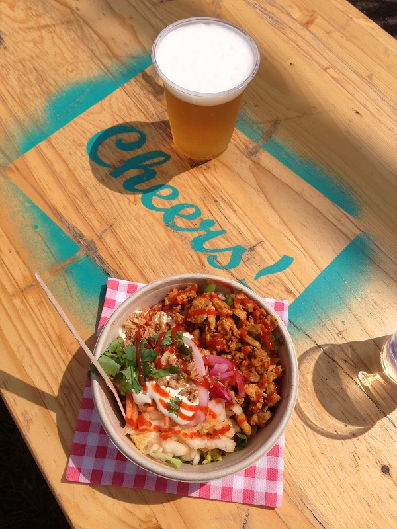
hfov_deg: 42.9
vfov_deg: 55.4
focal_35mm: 33
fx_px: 505
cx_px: 198
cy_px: 264
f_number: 2.4
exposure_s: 1/3876
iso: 50
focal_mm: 4.12
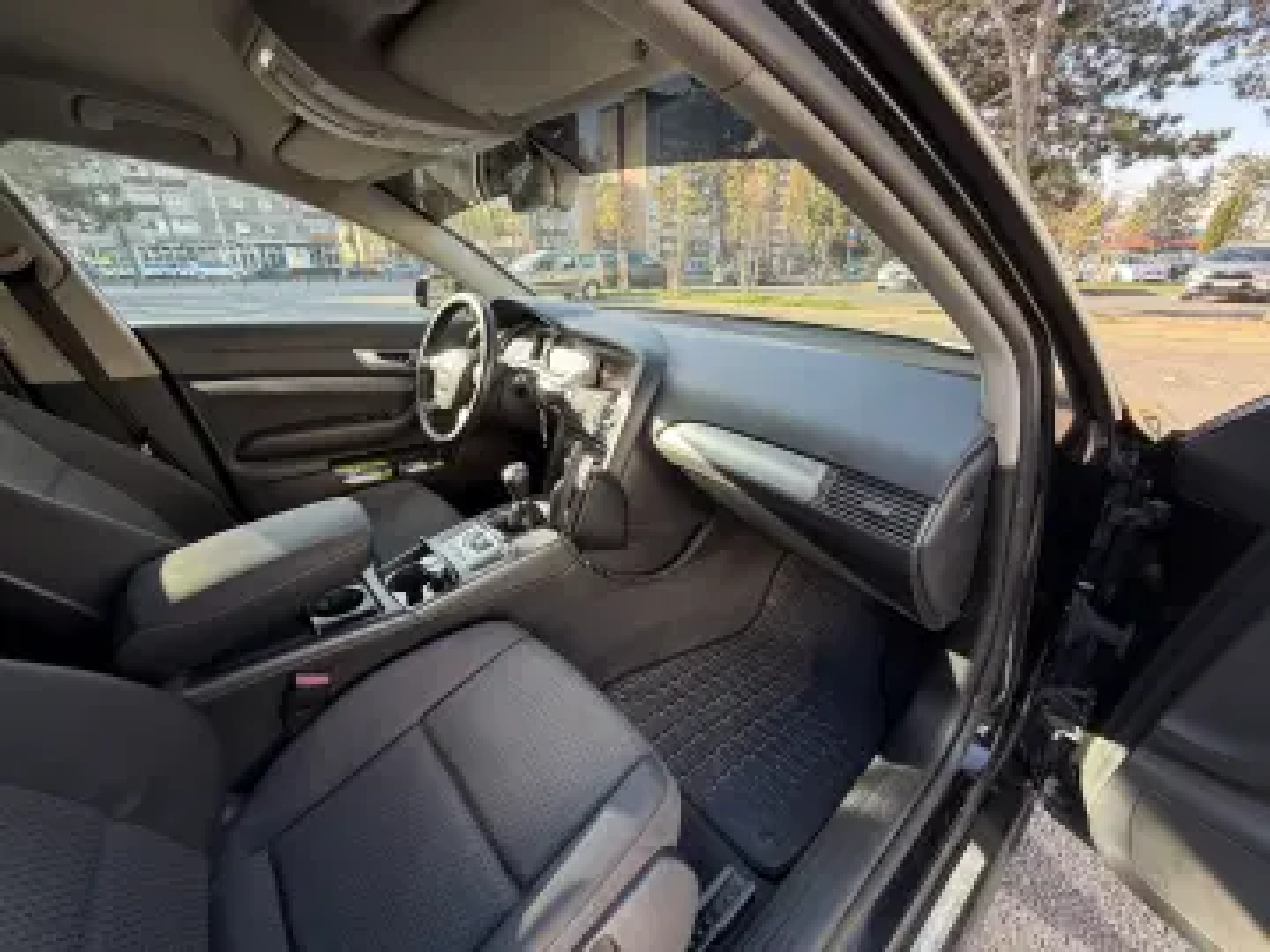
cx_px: 635
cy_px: 476
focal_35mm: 14
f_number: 2.2
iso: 80
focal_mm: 2.22
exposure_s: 1/121
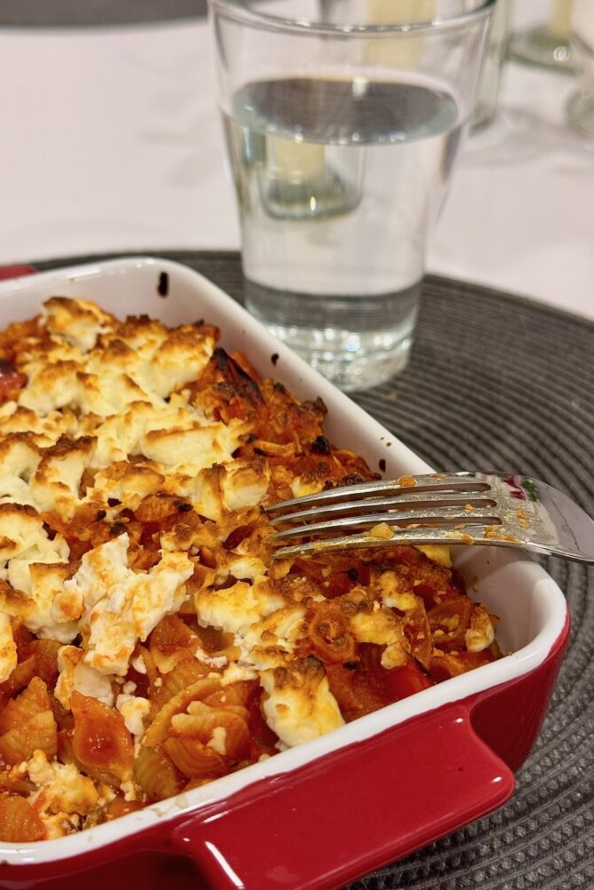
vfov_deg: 38.9
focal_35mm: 51
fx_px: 1262
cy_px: 440
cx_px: 262
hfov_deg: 26.5
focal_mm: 6.76
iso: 250
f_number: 1.78
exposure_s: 1/50
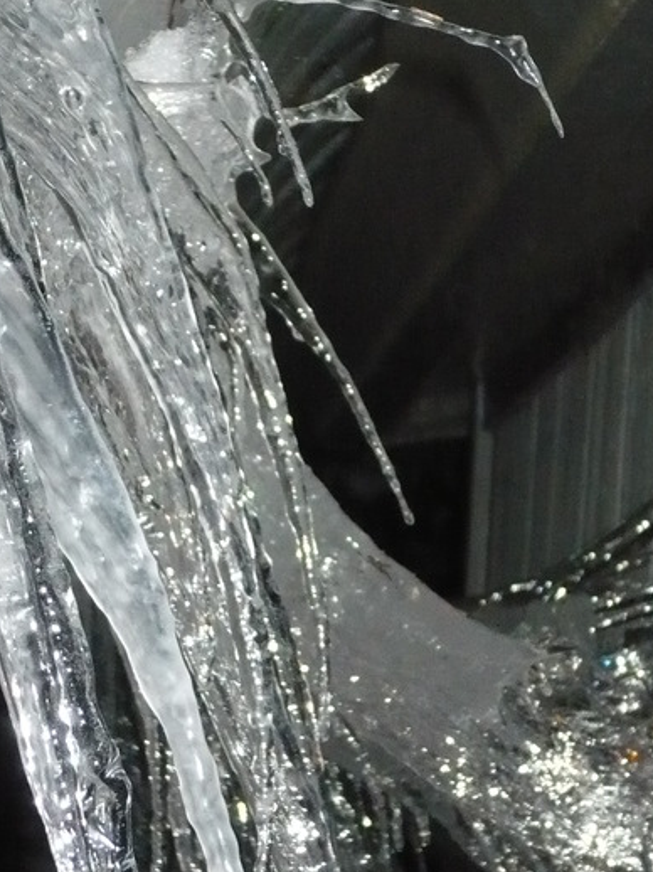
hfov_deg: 8.6
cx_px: 194
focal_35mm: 173
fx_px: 4355
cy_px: 433
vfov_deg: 11.4
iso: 400
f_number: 4.4
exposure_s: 1/30
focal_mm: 13.9
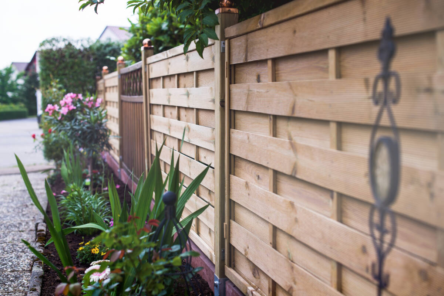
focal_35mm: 50
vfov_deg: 27.0
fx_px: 617
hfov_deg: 39.6
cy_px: 148
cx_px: 222
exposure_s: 1/800
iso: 125
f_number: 3.5
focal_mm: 50
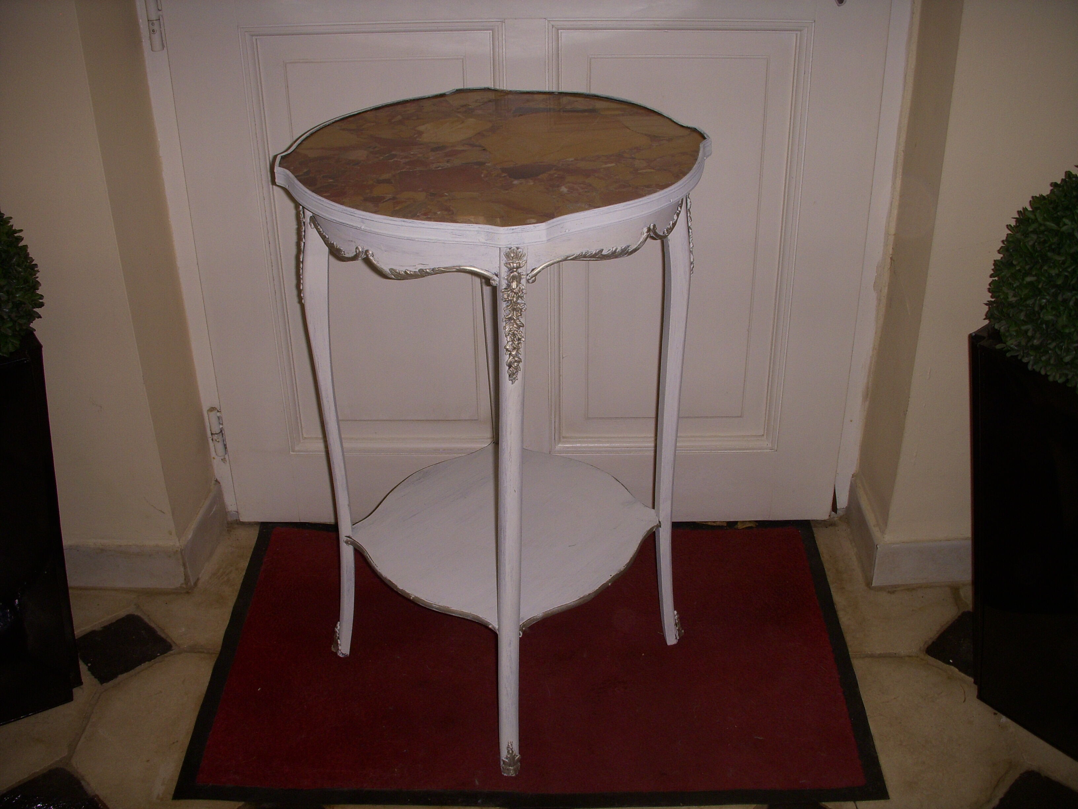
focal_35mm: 38
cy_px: 404
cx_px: 539
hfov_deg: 49.0
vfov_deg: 37.7
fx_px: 1183
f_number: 3.3
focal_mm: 6.3
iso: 100
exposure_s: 1/30
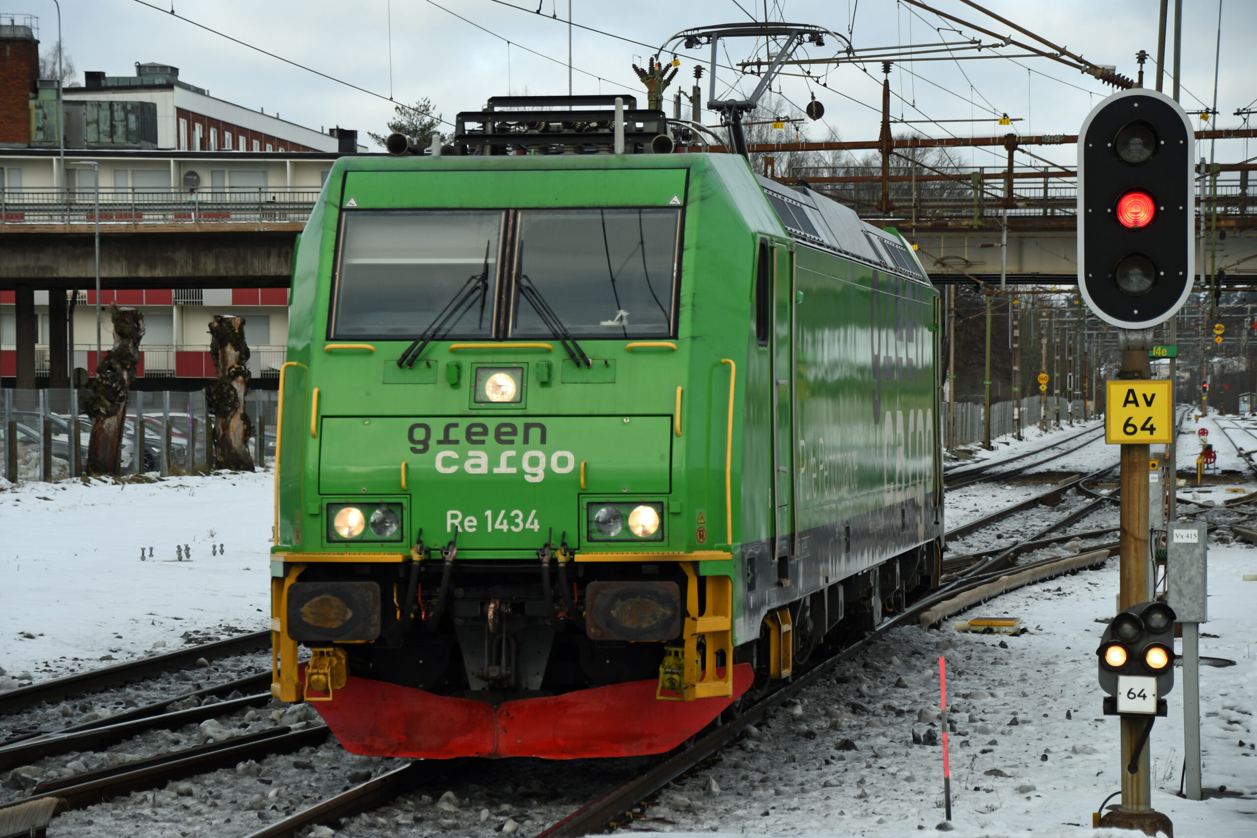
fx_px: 4190
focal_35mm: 120
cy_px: 419
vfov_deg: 11.4
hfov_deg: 17.1
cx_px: 628
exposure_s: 1/500
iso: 250
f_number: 5.3
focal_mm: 80
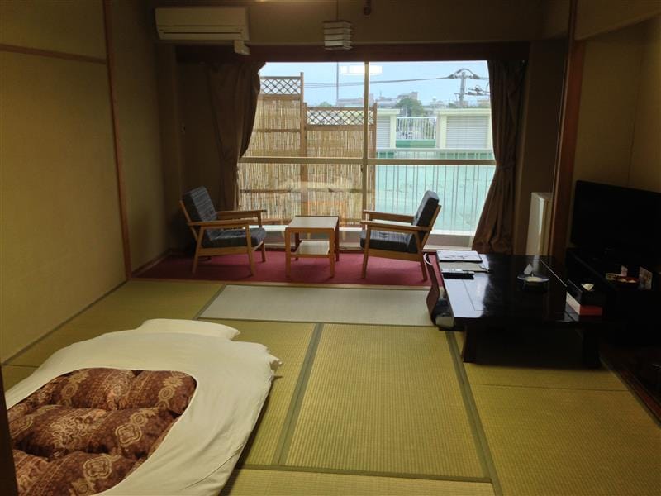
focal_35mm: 33
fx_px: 630
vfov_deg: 42.9
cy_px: 248
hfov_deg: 55.4
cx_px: 330
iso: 50
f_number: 2.4
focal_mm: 4.13
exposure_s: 1/20
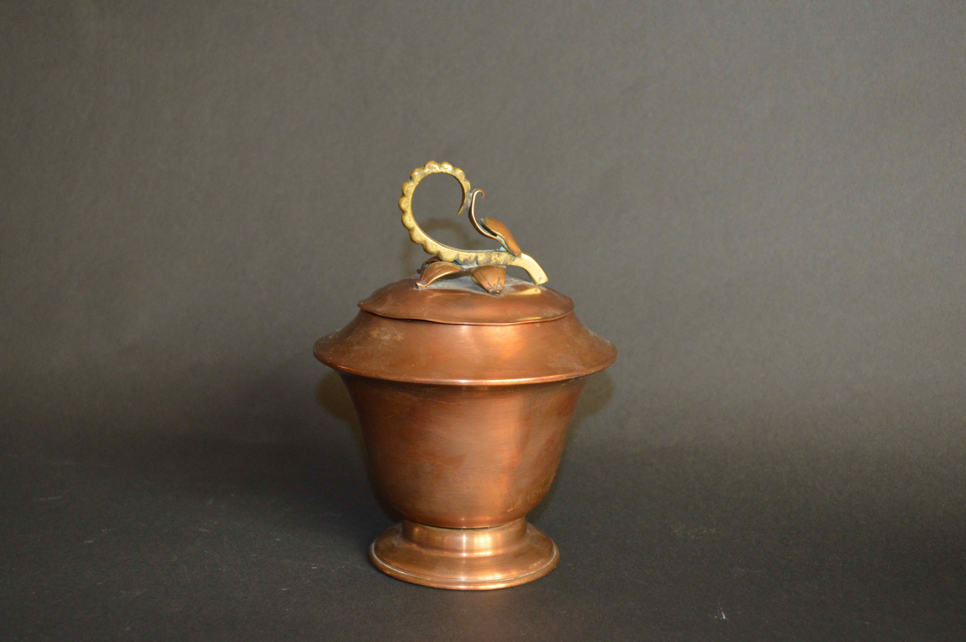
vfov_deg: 28.0
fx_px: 1287
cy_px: 321
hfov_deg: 41.1
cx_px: 483
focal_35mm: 48
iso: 1800
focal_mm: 32
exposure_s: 1/60
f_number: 4.8
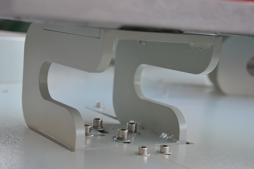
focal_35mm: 78
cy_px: 84
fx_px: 549
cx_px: 127
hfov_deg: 26.0
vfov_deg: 17.4
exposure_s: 1/125
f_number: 5.6
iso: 400
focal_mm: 52
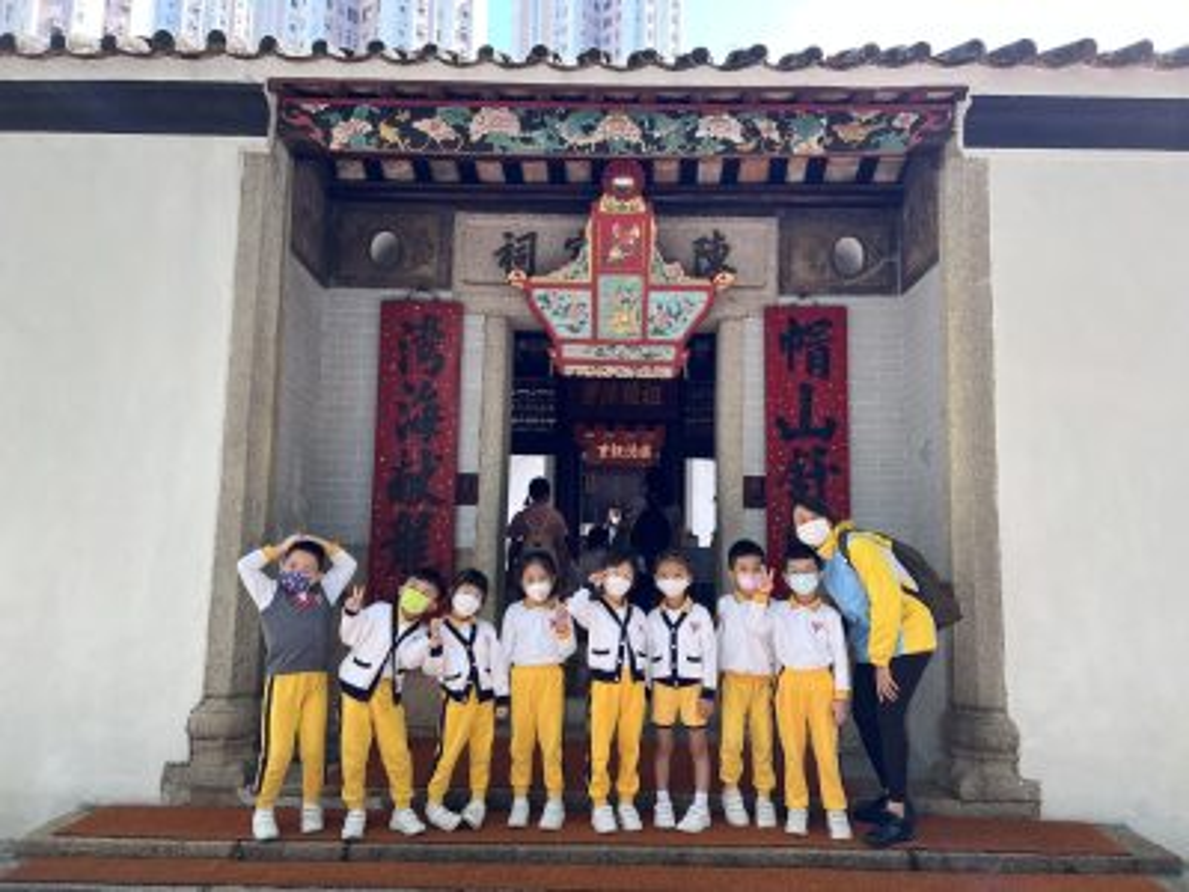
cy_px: 446
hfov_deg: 67.3
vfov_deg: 53.1
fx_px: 893
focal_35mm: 26
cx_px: 594
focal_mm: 5.7
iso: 40
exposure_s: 1/292
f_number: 1.5
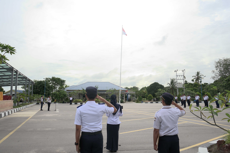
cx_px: 115
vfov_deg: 46.4
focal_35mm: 28
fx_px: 179
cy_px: 76
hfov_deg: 65.5
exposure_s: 1/500
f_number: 5.6
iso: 200
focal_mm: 28
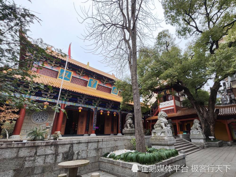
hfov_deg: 102.1
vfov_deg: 85.7
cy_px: 88
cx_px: 118
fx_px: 95
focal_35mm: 14
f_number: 2.2
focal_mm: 2.16
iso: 50
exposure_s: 1/109
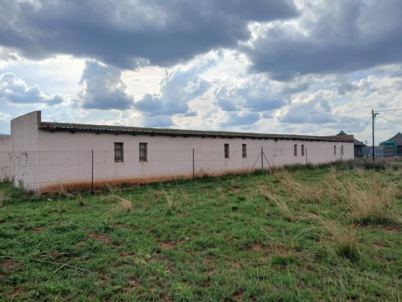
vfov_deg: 53.1
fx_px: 302
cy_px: 151
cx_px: 201
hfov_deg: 67.3
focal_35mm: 26
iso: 20
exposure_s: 1/984
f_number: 1.8
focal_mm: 3.98
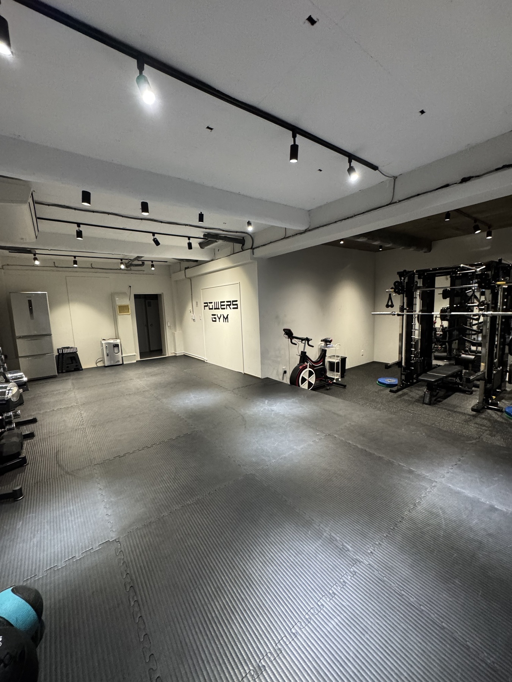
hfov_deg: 85.7
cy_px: 341
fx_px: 276
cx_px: 256
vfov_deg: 102.1
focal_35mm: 14
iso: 500
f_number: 2.2
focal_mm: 2.22
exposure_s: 1/50
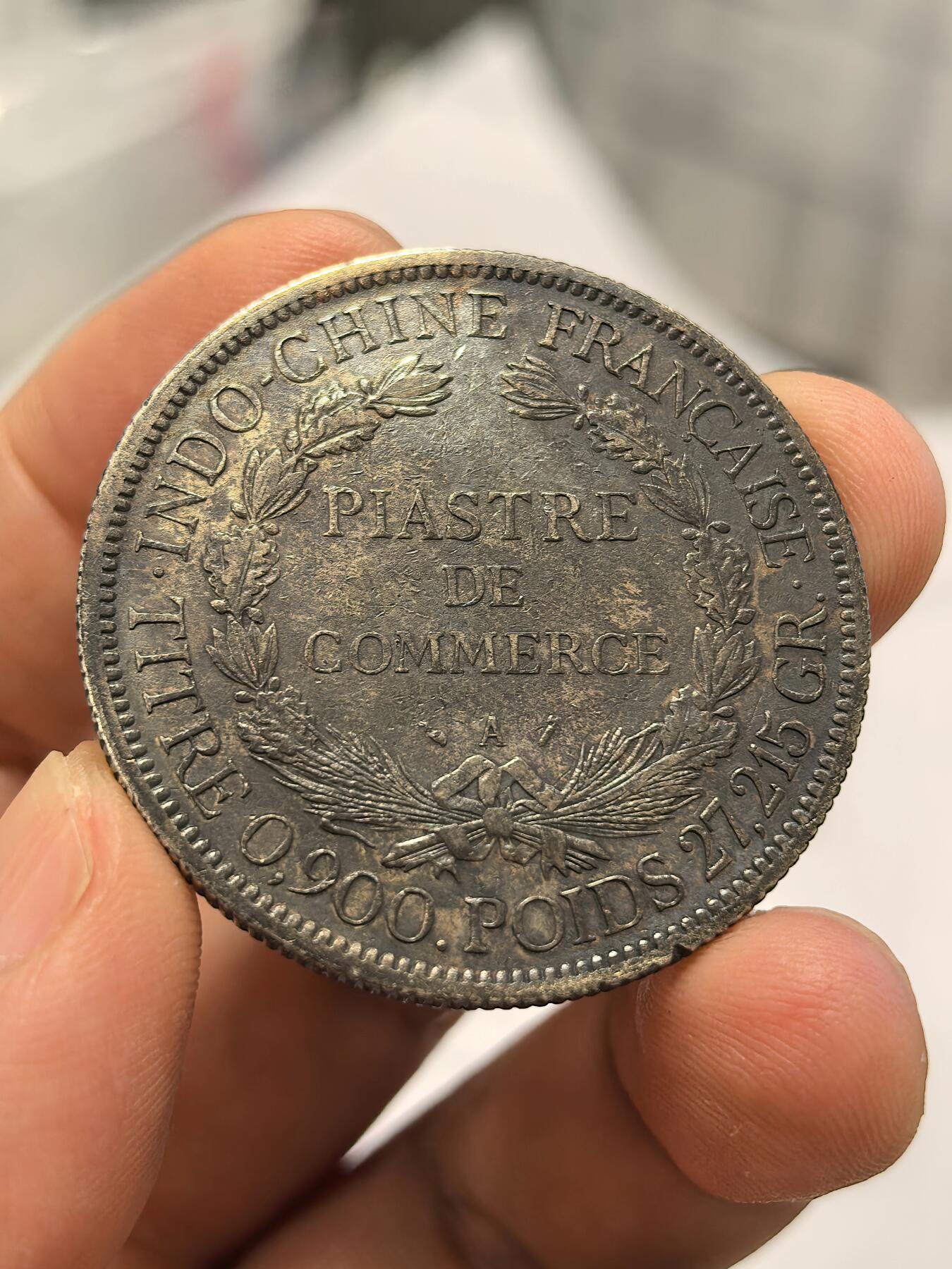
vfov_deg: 35.5
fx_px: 1980
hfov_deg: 27.0
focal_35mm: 54
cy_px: 634
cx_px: 476
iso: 250
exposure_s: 1/100
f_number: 2
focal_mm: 6.98
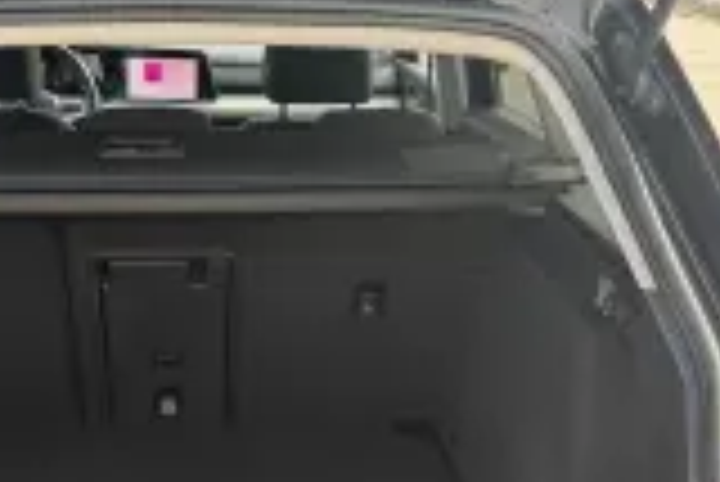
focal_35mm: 56
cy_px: 581
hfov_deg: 35.0
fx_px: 1121
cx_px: 202
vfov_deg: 22.3
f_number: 1.78
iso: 100
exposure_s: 1/497
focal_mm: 6.76
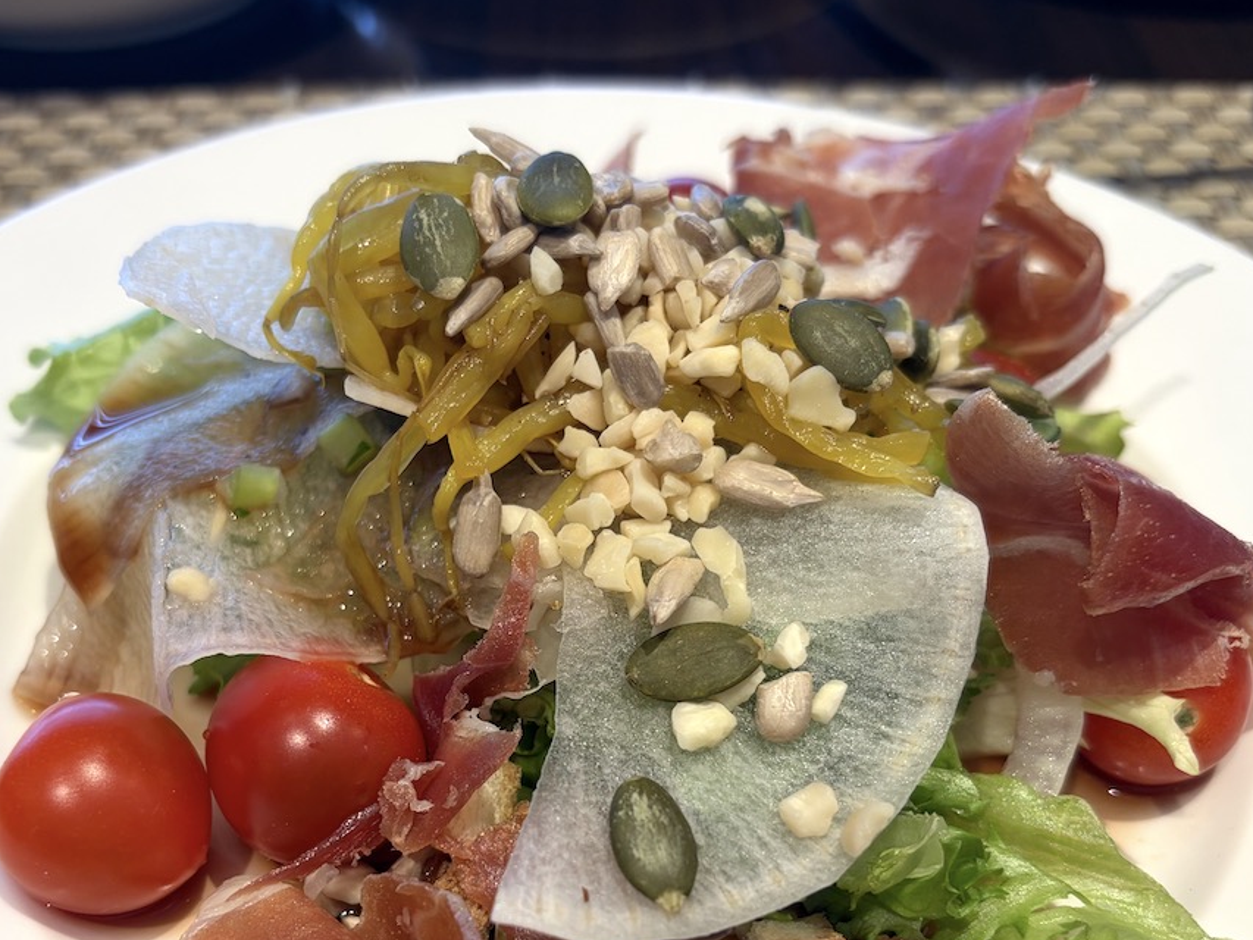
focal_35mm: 39
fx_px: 1412
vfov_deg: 36.3
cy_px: 649
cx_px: 564
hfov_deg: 47.8
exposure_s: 1/100
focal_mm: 5.96
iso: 50
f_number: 1.6
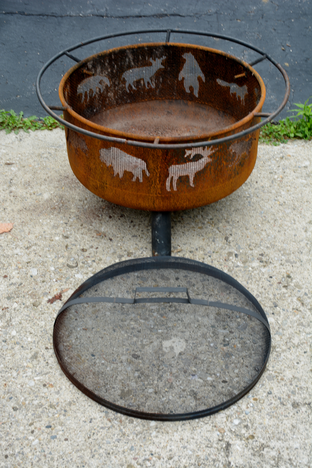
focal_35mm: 60
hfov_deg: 22.6
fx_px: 780
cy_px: 234
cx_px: 156
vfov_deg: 33.4
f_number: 8
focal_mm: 40
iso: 100
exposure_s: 1/60
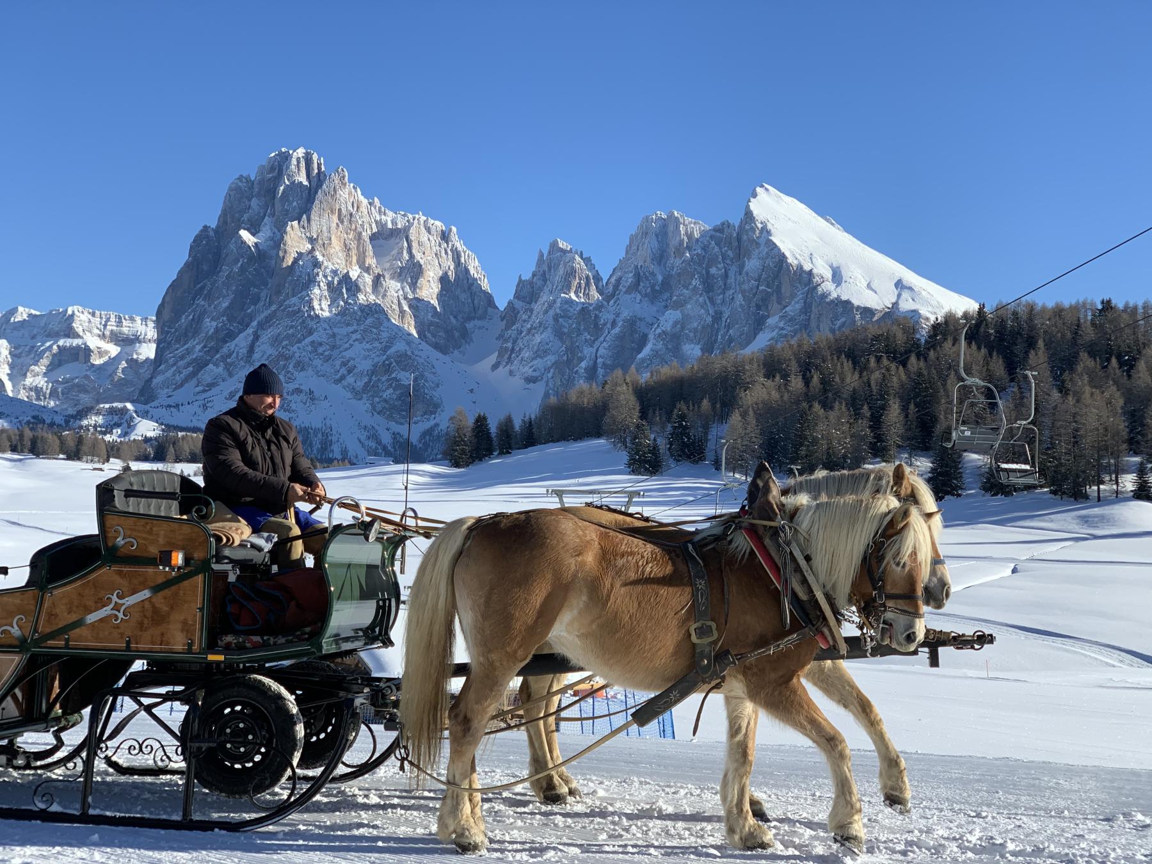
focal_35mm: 52
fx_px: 1731
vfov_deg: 28.0
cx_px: 576
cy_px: 432
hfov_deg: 36.8
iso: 16
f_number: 2.4
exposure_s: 1/1170
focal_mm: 6
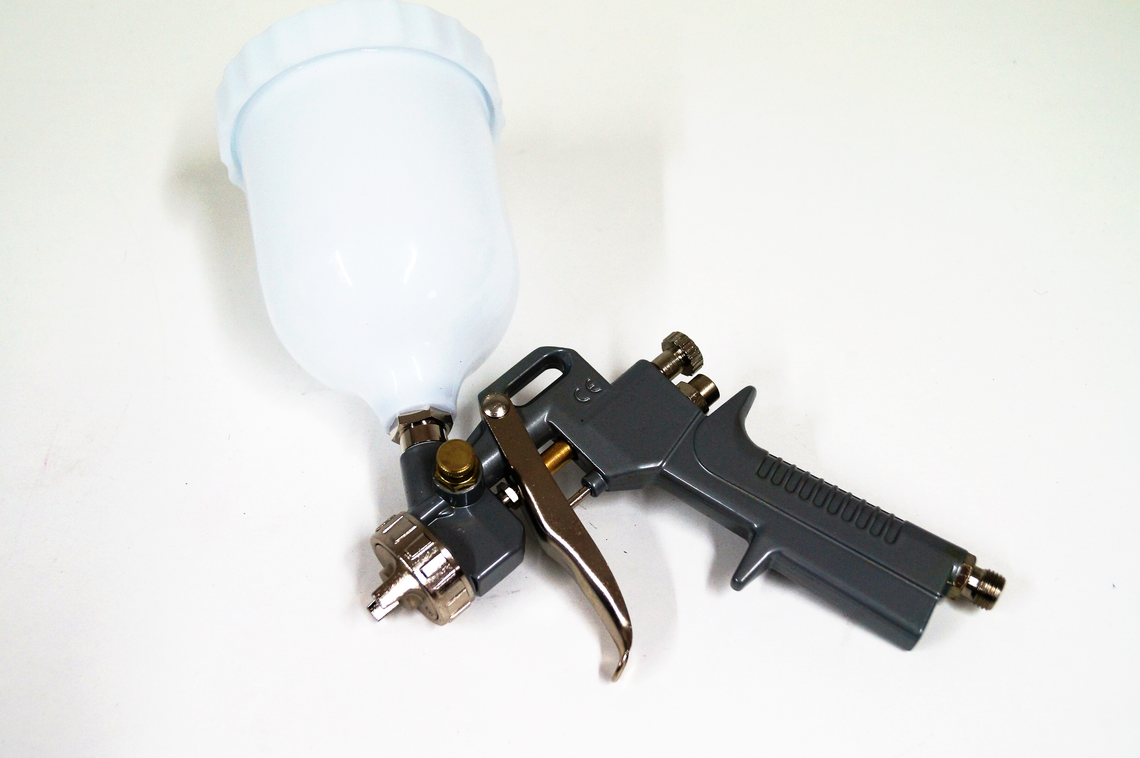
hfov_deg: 43.6
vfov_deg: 29.8
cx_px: 570
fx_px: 1423
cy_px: 379
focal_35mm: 45
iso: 400
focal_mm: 30
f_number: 4.5
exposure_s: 1/60
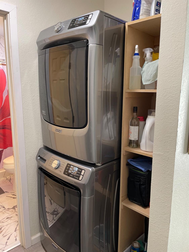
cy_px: 126
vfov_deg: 67.3
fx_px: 189
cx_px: 94
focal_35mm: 26
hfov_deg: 53.1
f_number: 1.6
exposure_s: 1/60
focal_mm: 5.1
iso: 250
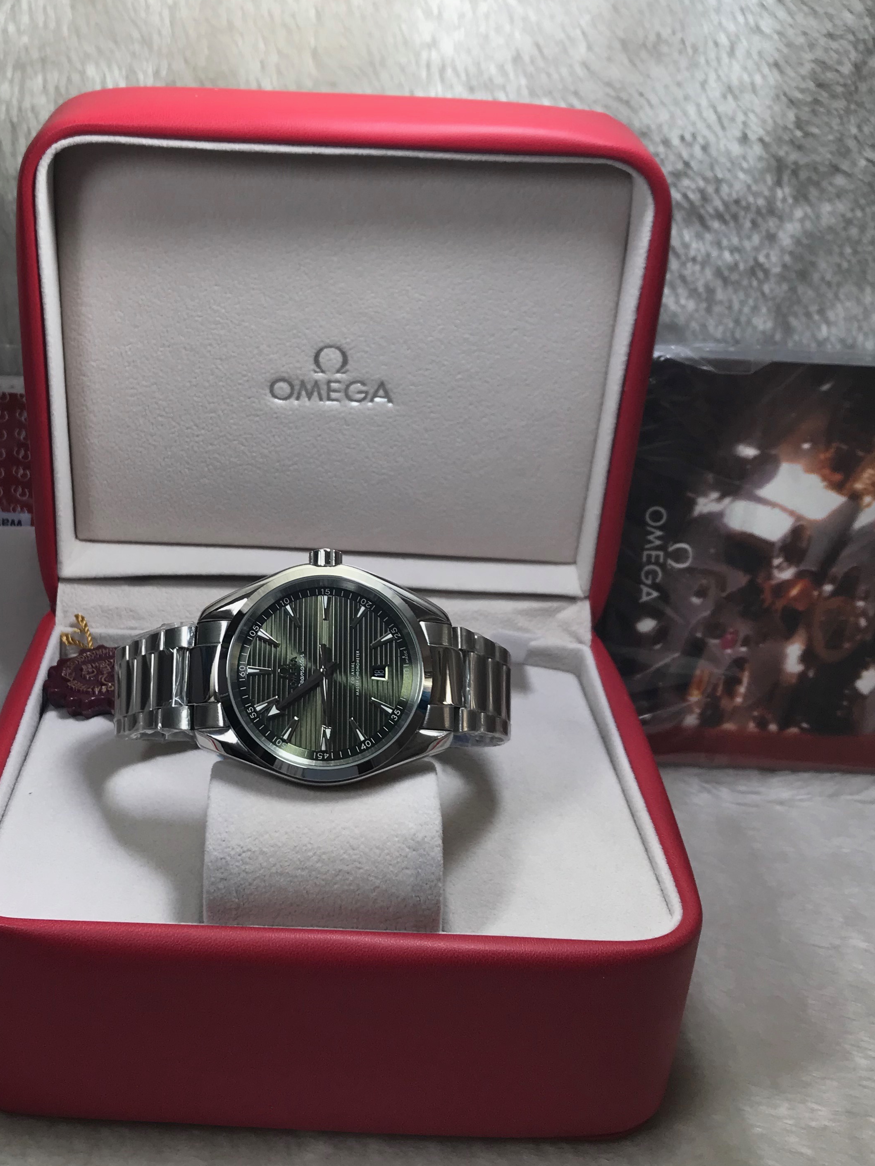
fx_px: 1348
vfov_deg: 46.8
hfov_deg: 35.7
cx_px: 317
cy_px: 589
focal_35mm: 40
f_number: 1.8
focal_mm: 3.99
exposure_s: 1/114
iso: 20
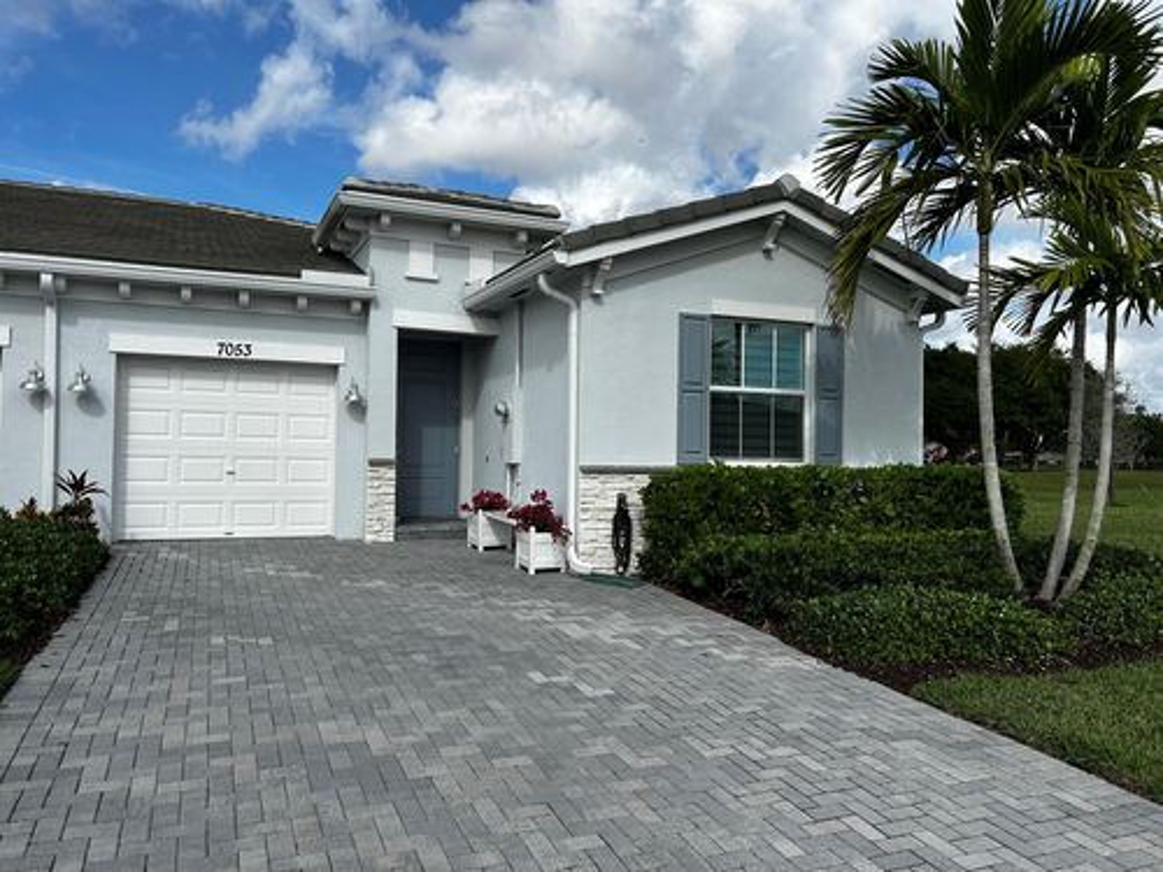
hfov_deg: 67.3
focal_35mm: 26
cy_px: 436
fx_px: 874
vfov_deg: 53.1
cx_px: 582
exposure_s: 1/5587
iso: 50
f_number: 1.5
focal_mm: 5.7
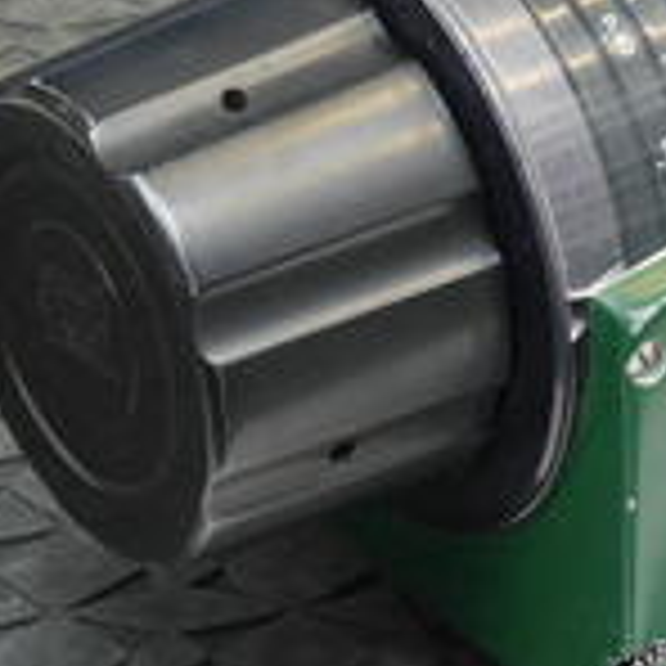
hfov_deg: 6.6
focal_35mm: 262
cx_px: 788
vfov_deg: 6.7
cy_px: 189
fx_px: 5703
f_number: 11
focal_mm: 55
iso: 400
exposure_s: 1/4
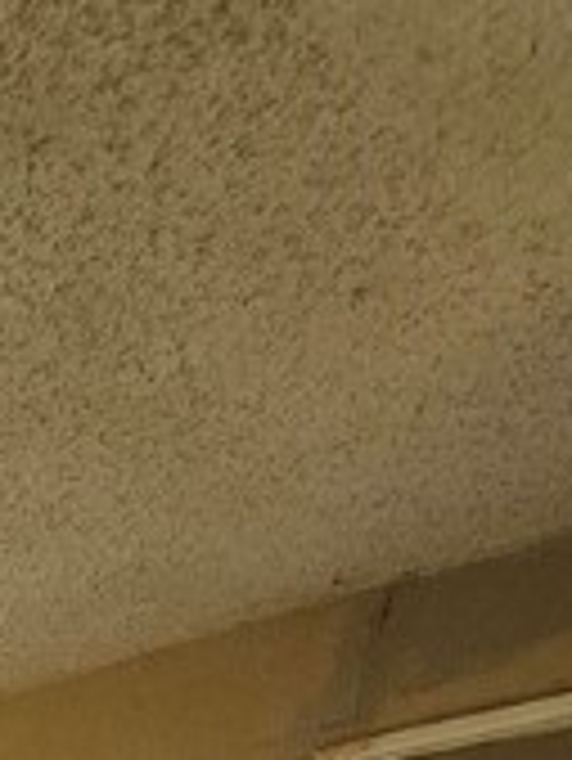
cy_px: 1502
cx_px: -495
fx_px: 1298
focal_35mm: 59
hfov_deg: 18.5
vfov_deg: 19.4
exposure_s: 1/60
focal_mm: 2.2
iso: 200
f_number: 2.2
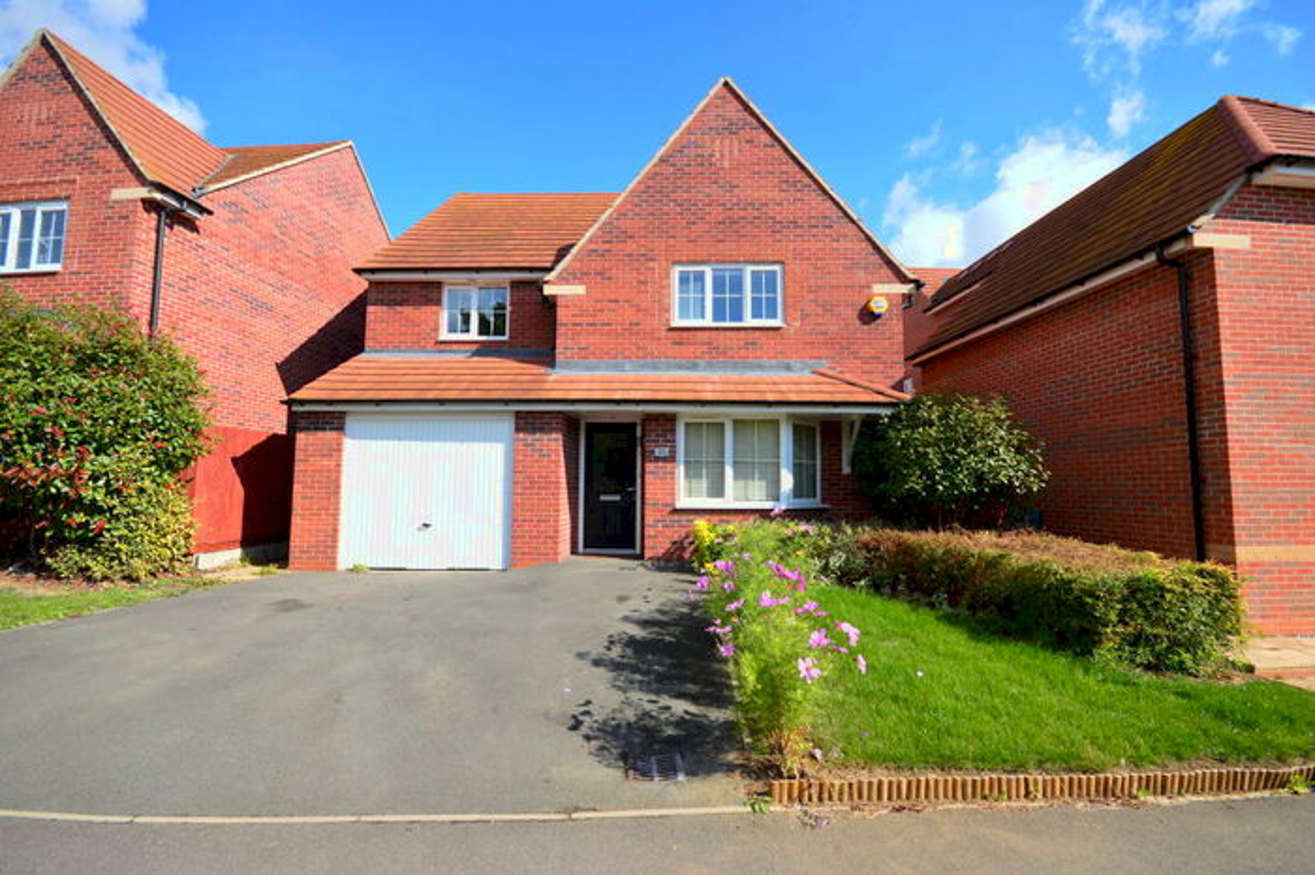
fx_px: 548
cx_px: 658
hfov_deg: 100.4
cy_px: 438
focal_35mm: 15
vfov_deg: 77.3
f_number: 6.3
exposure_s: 1/160
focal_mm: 10
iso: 100
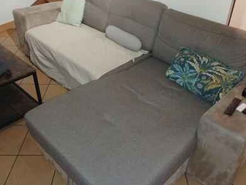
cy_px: 78
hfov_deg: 55.3
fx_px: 235
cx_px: 131
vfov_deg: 42.8
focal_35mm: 33
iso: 400
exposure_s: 1/25
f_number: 1.8
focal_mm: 3.98
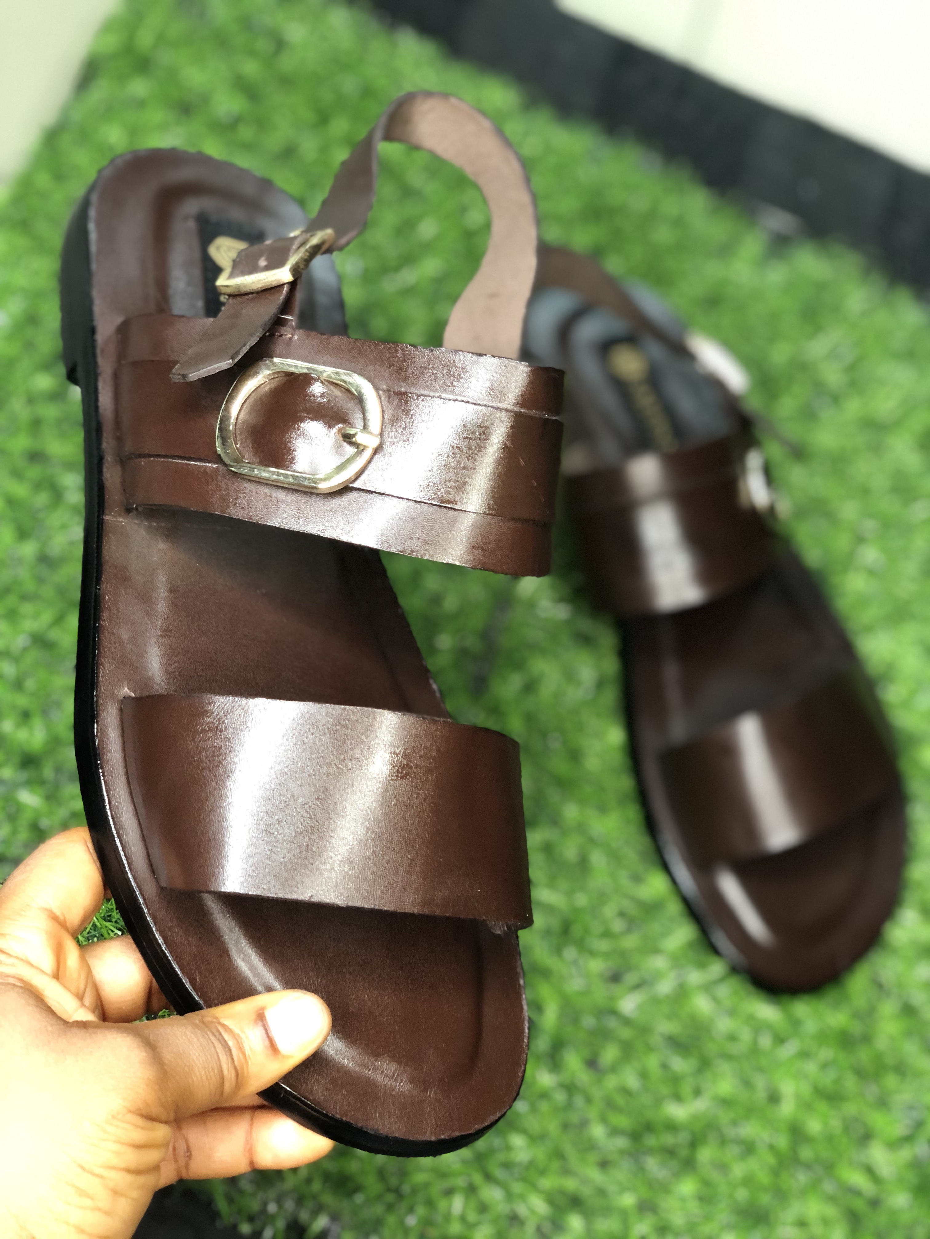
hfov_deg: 28.0
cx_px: 465
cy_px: 620
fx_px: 1863
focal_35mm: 52
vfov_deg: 36.8
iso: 125
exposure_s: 1/24
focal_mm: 6
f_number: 2.4
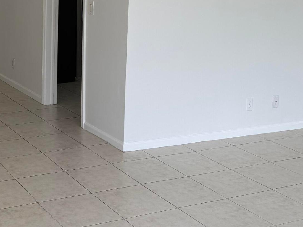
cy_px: 18
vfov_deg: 22.7
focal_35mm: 63
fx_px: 552
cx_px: 15
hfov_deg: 29.1
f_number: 1.78
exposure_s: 1/722
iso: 80
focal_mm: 6.76
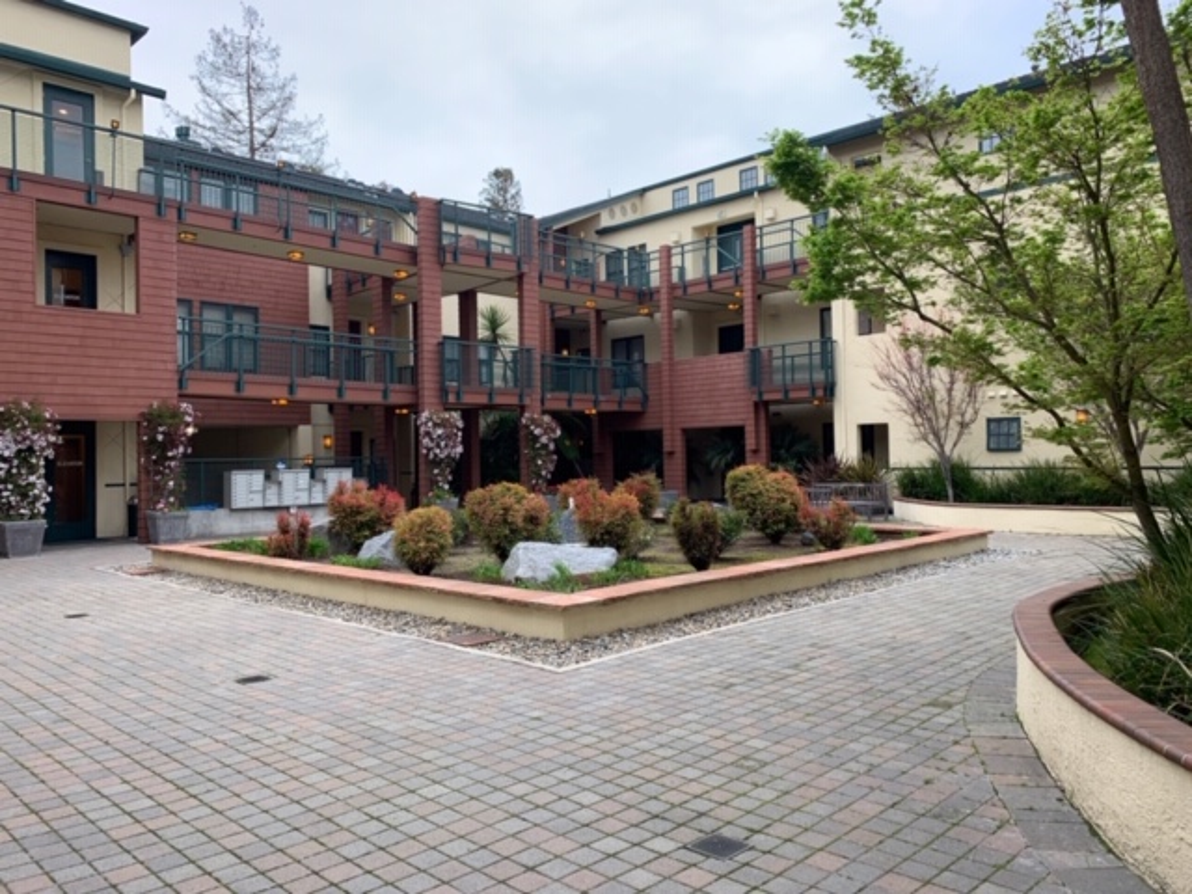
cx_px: 596
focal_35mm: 26
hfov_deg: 67.3
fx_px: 895
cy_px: 447
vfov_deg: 53.1
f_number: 1.8
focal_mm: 4.25
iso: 25
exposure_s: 1/399
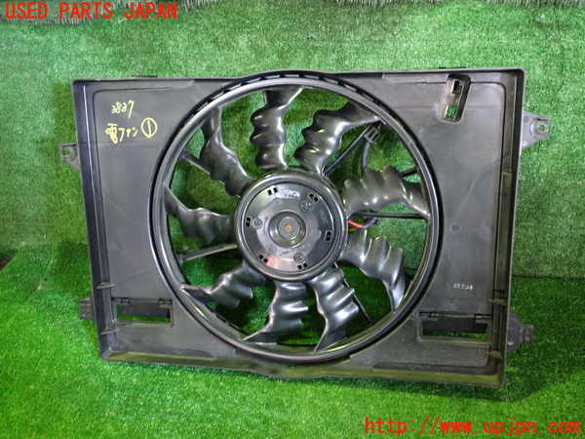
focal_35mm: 30
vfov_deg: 46.8
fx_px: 507
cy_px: 220
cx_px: 292
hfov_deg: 60.0
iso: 800
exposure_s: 1/20
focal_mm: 5.4
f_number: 2.3
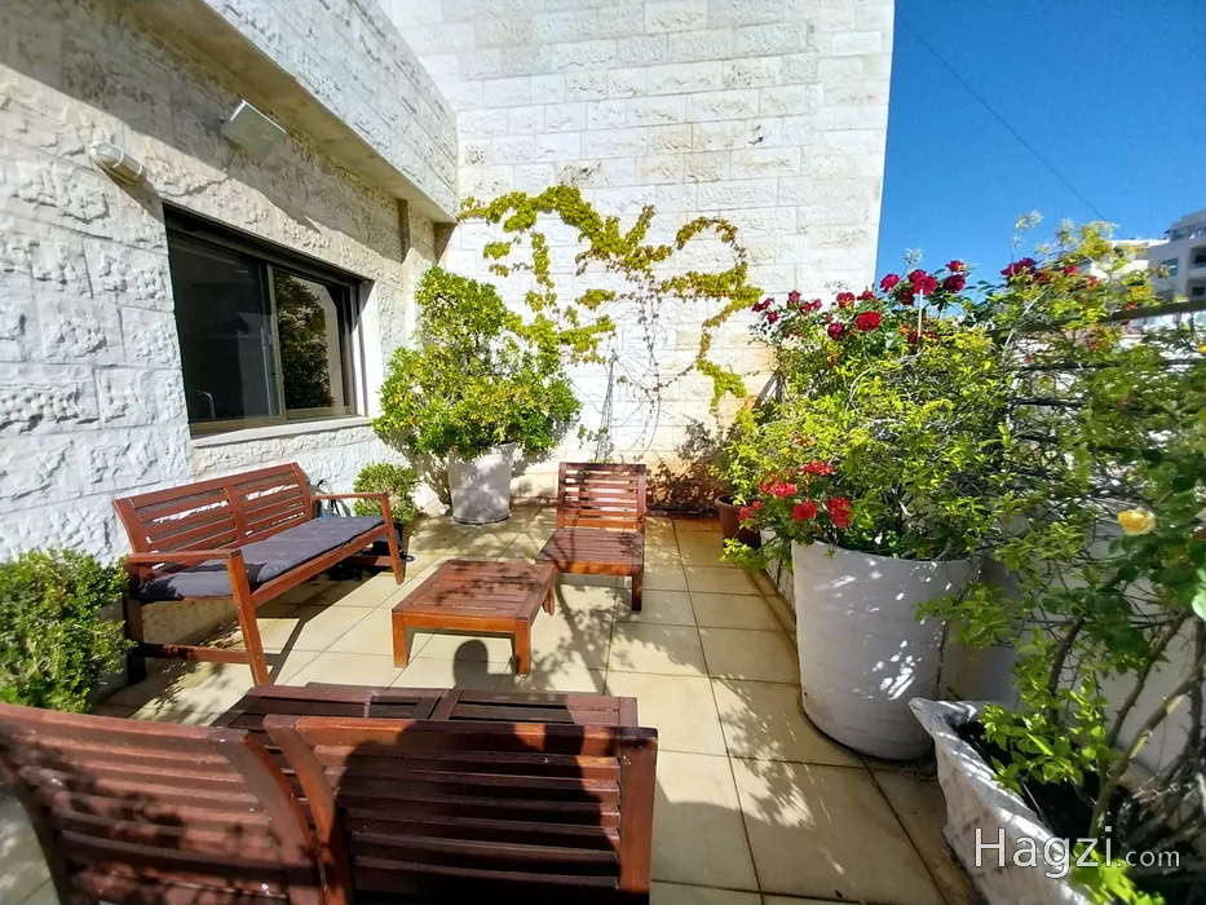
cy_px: 452
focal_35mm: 13
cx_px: 603
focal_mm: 1.3
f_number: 2.2
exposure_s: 1/1463
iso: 64
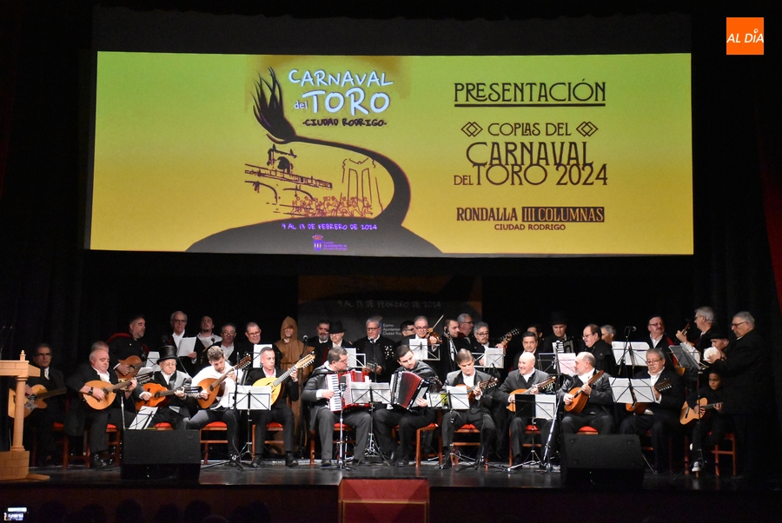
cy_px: 262
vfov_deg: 21.6
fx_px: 1370
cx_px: 391
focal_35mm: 63
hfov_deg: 31.9
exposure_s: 1/250
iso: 10000
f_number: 4.5
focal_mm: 42
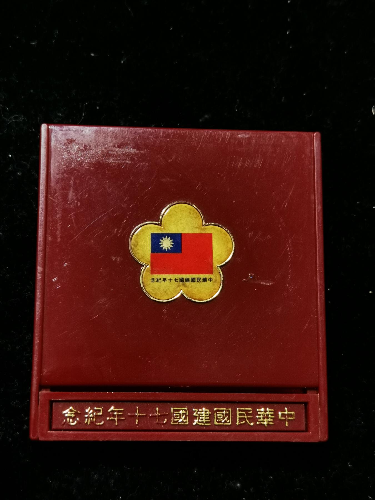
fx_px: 924
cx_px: 188
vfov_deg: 30.3
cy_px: 250
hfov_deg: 22.9
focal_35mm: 64
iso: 160
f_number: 1.9
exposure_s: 1/100
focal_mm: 6.67
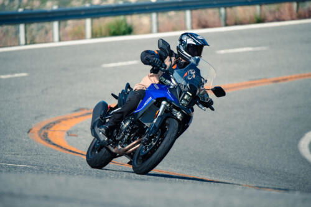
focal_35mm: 400
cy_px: 104
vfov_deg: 3.4
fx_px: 3454
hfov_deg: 5.2
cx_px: 156
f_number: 5.6
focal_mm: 400
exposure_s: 1/640
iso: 320
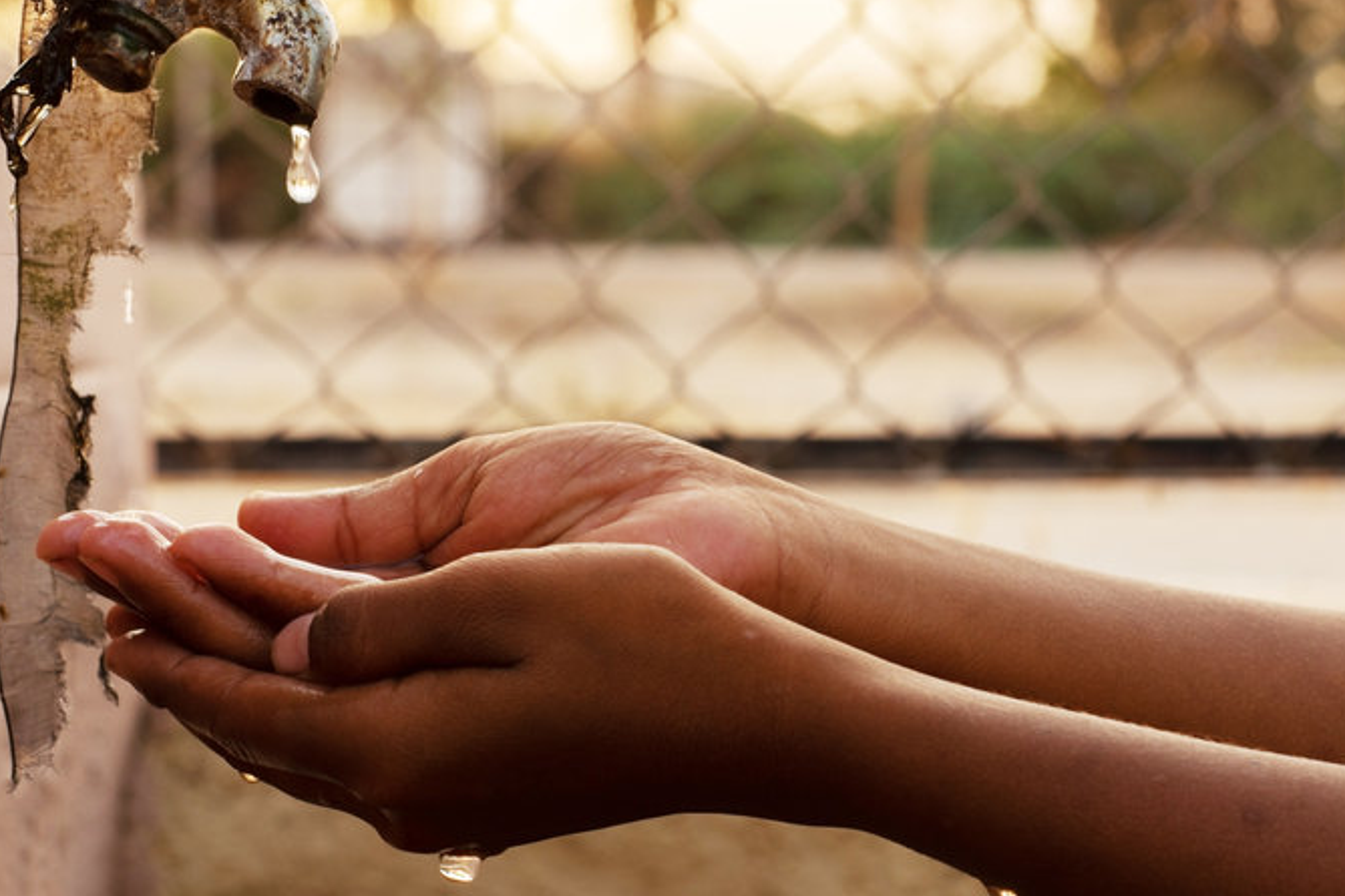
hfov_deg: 21.5
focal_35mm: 95
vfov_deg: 14.4
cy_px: 355
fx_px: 3549
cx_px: 682
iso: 320
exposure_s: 1/125
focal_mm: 50
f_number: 9
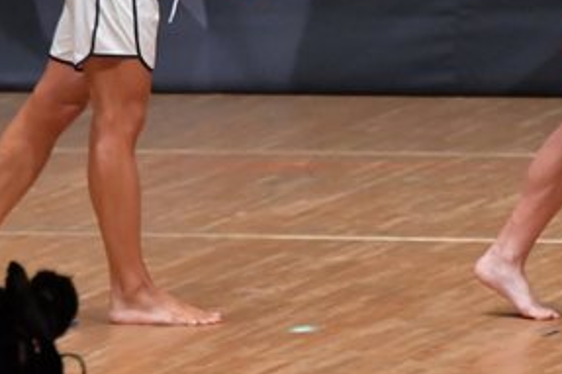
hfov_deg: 2.8
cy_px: -53
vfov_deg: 1.9
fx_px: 11389
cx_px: 410
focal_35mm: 730
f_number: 5.6
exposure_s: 1/400
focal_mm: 180
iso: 6400
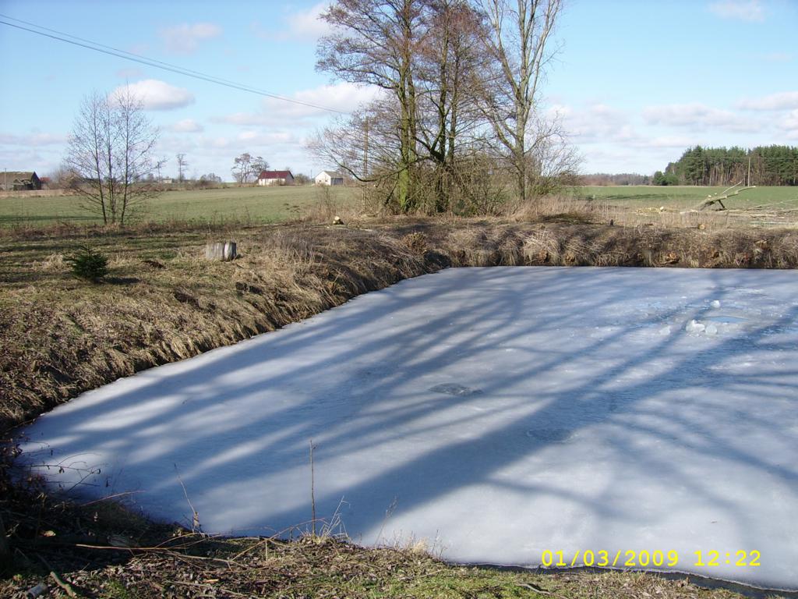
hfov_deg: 52.6
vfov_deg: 40.7
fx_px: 807
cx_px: 399
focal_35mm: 35
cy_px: 300
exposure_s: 1/229
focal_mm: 5.95
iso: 50
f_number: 5.8
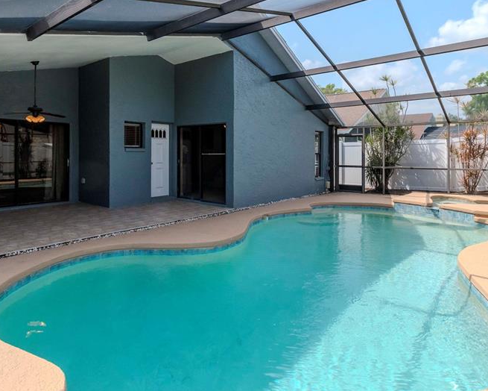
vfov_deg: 62.2
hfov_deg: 74.8
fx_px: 318
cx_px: 218
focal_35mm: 22
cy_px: 146
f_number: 7.1
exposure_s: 1/1000
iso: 500
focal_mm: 10
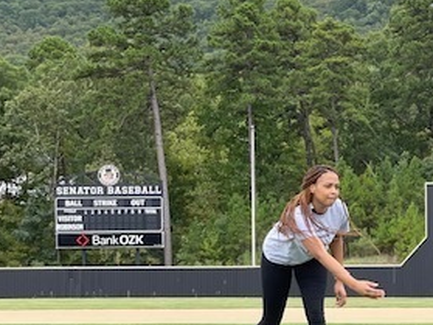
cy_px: 274
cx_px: 388
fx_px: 1838
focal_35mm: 147
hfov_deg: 13.3
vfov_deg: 10.0
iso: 20
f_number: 2.2
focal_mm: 7.5
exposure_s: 1/204
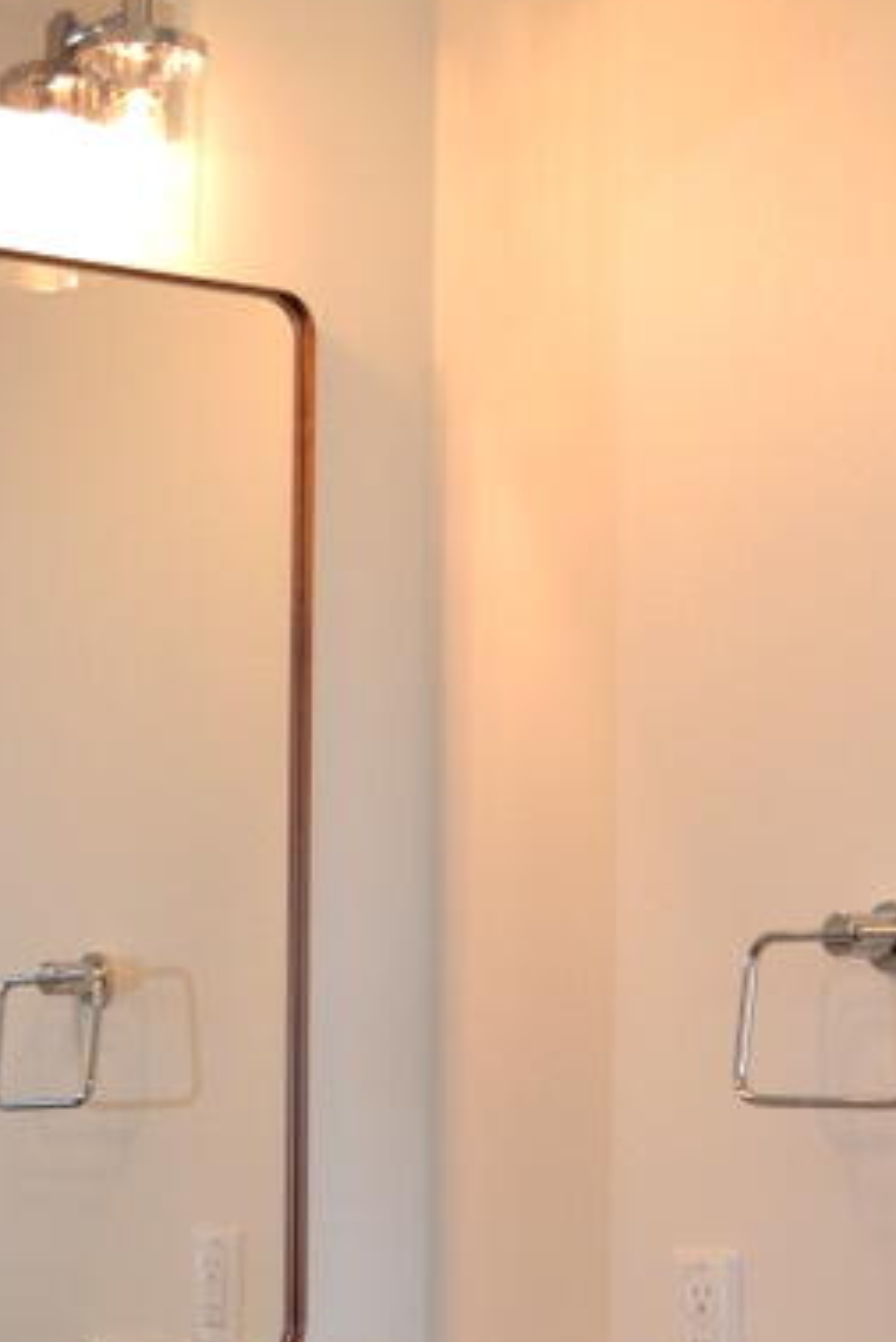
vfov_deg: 21.1
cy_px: 1264
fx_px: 3506
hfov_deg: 14.3
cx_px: -64
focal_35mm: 94
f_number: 4
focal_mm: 22
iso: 360
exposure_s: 1/125
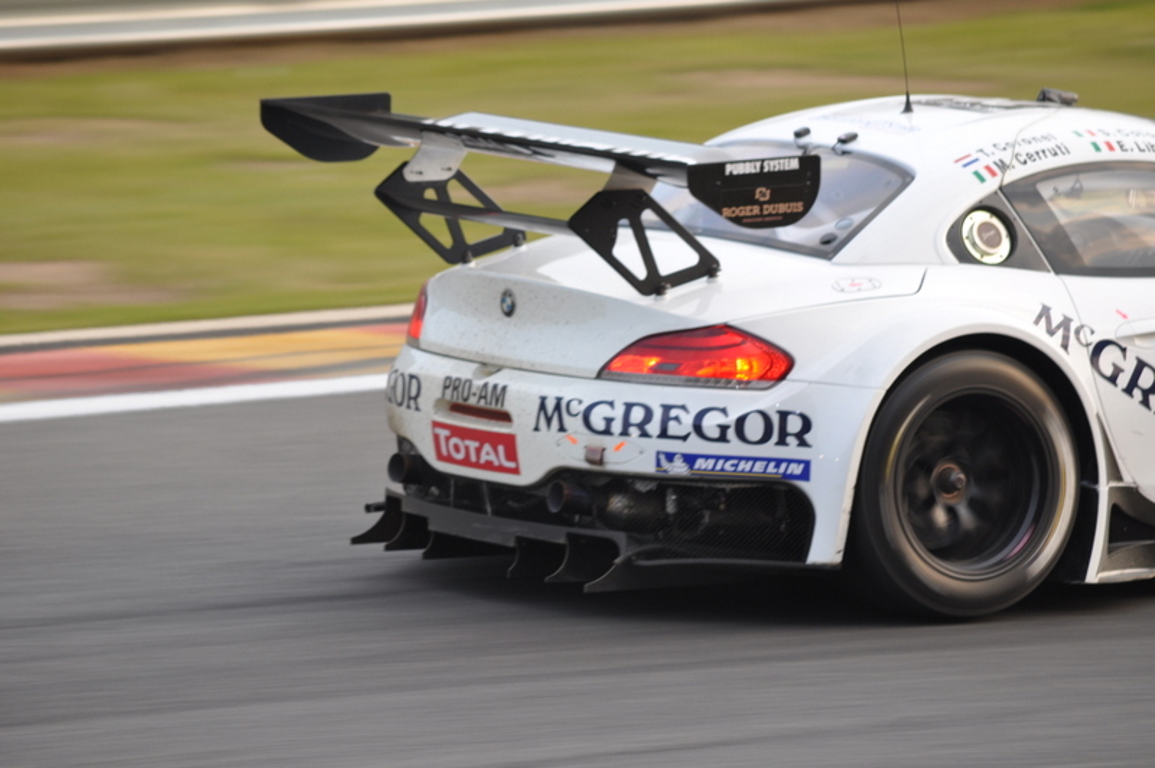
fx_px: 12502
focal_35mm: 390
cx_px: 578
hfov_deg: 5.3
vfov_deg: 3.5
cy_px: 384
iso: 320
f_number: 8
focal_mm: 260
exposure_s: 1/200
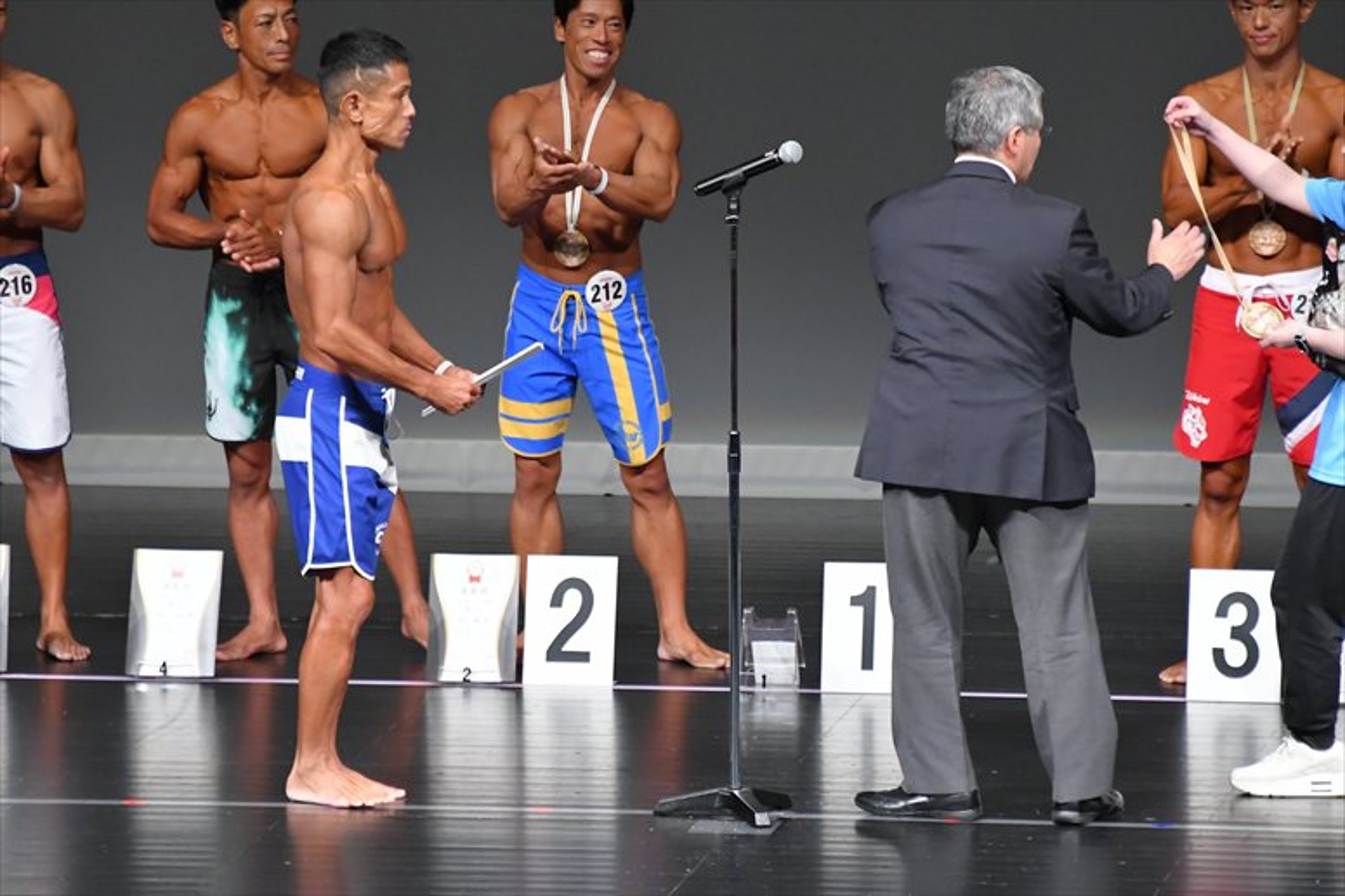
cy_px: 448
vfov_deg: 3.7
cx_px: 672
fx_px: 14004
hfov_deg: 5.5
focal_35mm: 375
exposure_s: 1/400
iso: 5000
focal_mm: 250
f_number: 5.6
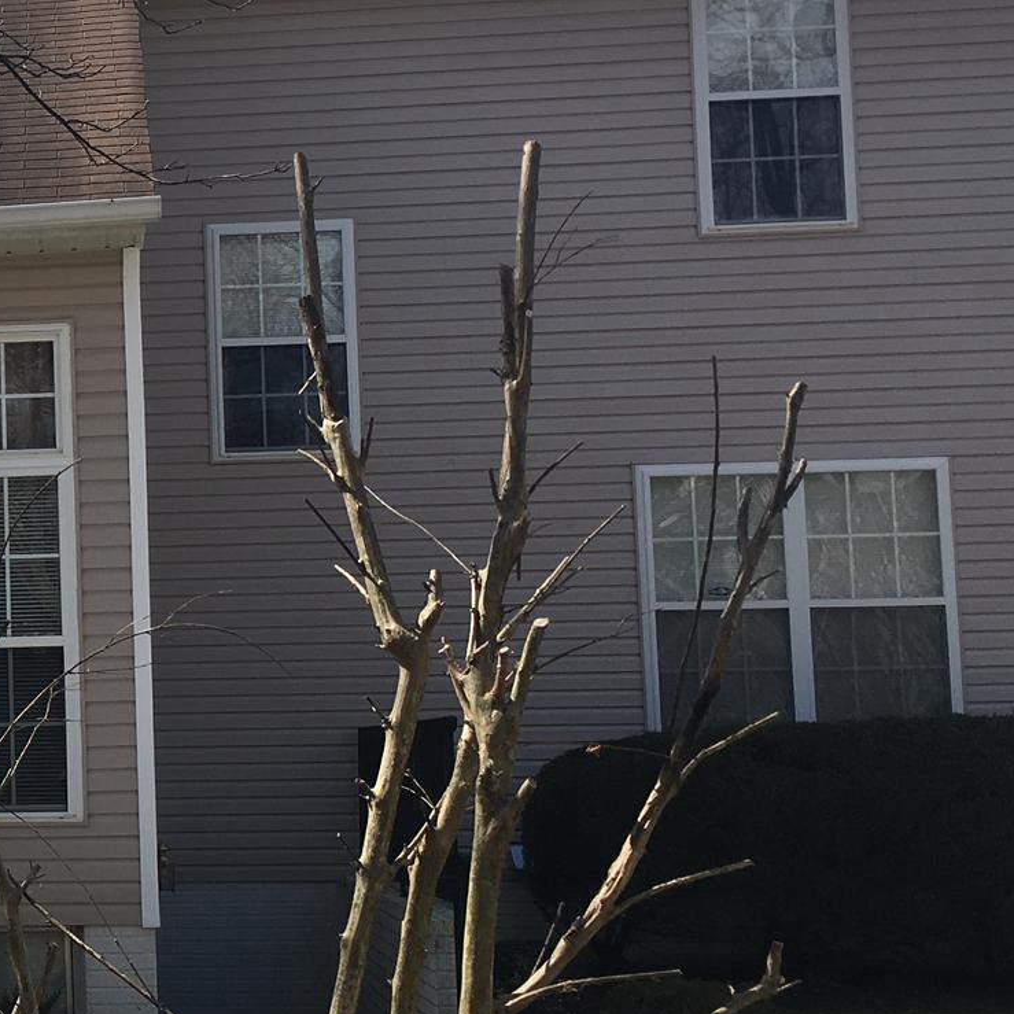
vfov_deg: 24.3
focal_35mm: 71
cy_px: 547
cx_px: -191
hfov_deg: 22.5
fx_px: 2353
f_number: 2.2
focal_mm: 4.15
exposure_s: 1/1115
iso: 25
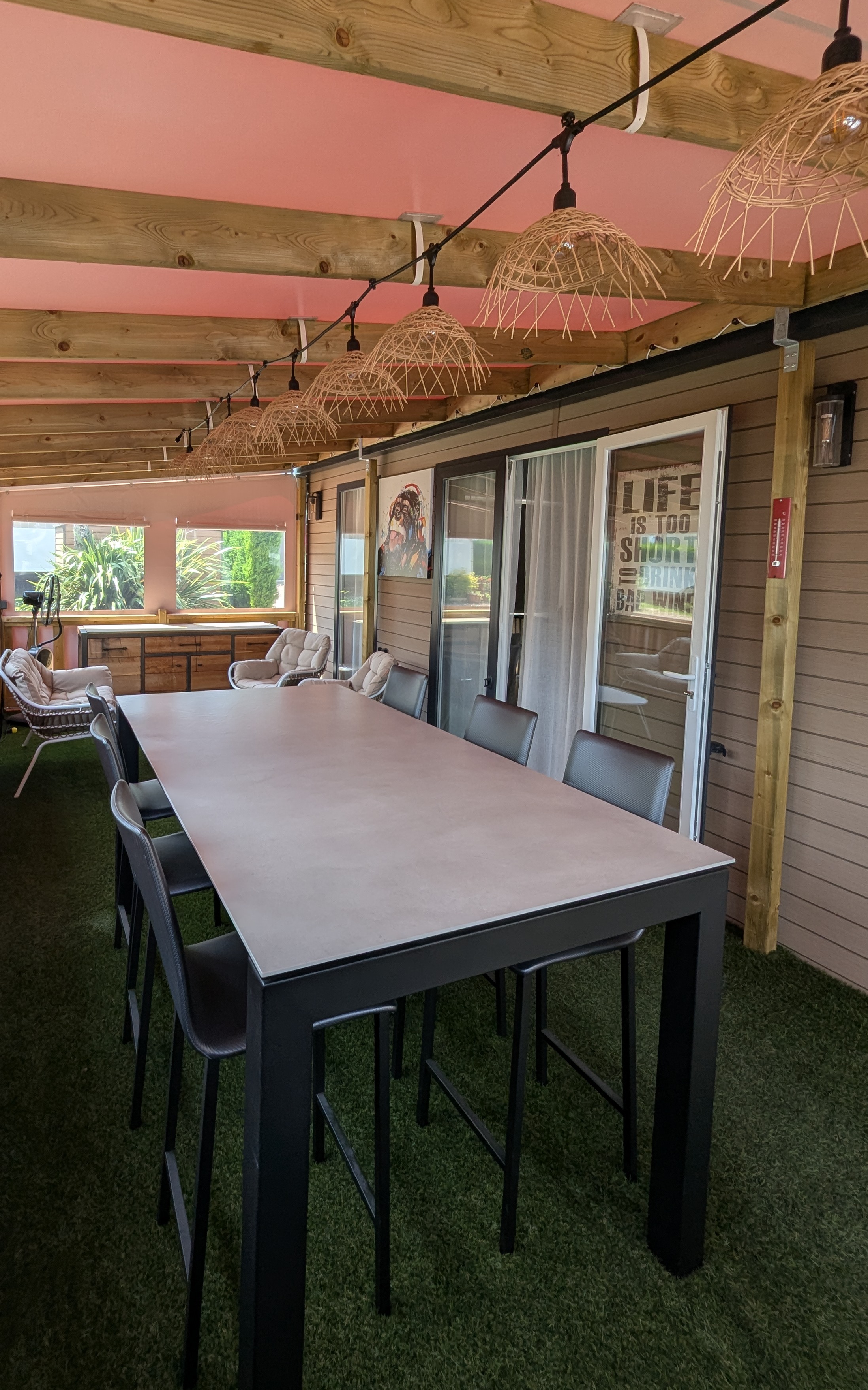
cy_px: 607
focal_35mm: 16
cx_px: 354
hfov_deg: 70.6
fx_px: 606
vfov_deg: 97.3
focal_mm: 1.95
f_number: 2.2
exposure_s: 1/296
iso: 43
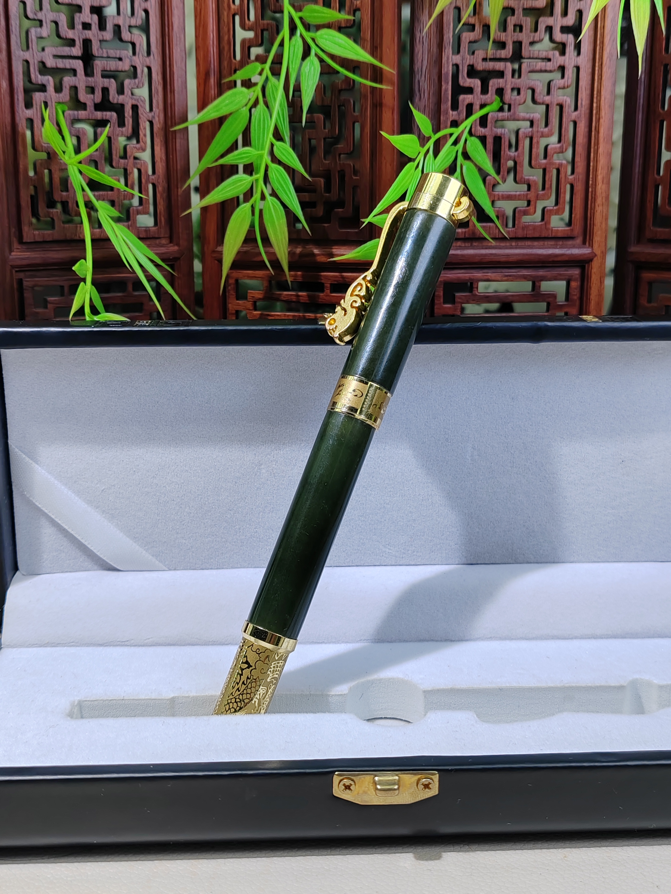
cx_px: 336
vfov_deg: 43.9
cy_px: 447
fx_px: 1111
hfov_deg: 33.6
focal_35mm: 43
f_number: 1.8
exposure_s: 1/390
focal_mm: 6.14
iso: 100
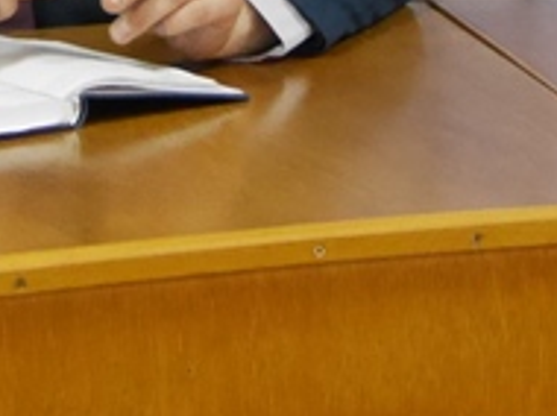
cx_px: -82
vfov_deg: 5.0
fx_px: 4596
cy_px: -570
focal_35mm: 286
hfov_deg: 6.9
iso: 3200
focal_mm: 28
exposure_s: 1/40
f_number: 4.3
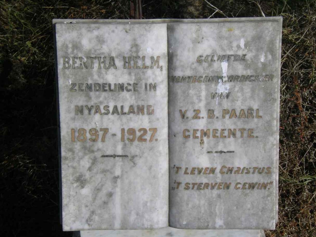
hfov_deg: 27.4
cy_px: 117
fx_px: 648
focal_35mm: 71
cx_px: 160
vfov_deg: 20.7
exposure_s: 1/250
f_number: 8.4
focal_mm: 10.8
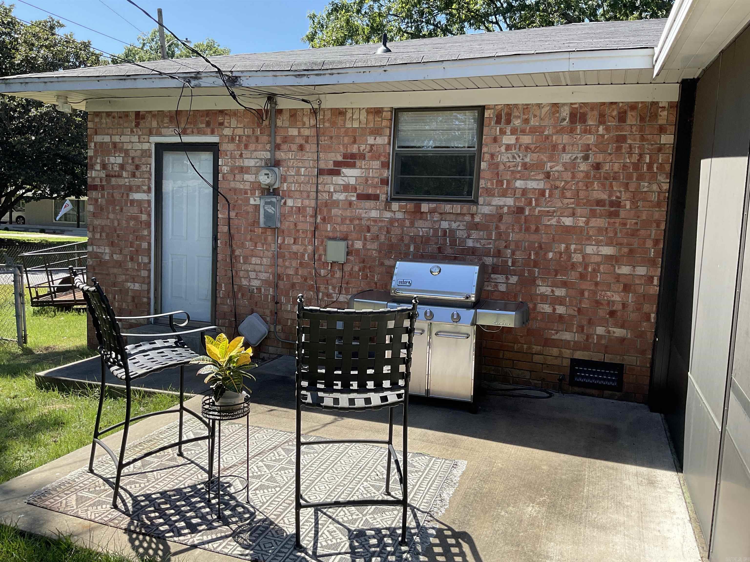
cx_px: 375
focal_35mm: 29
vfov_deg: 48.2
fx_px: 628
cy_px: 281
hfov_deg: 61.7
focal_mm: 3
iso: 16
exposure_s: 1/816
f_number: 1.8
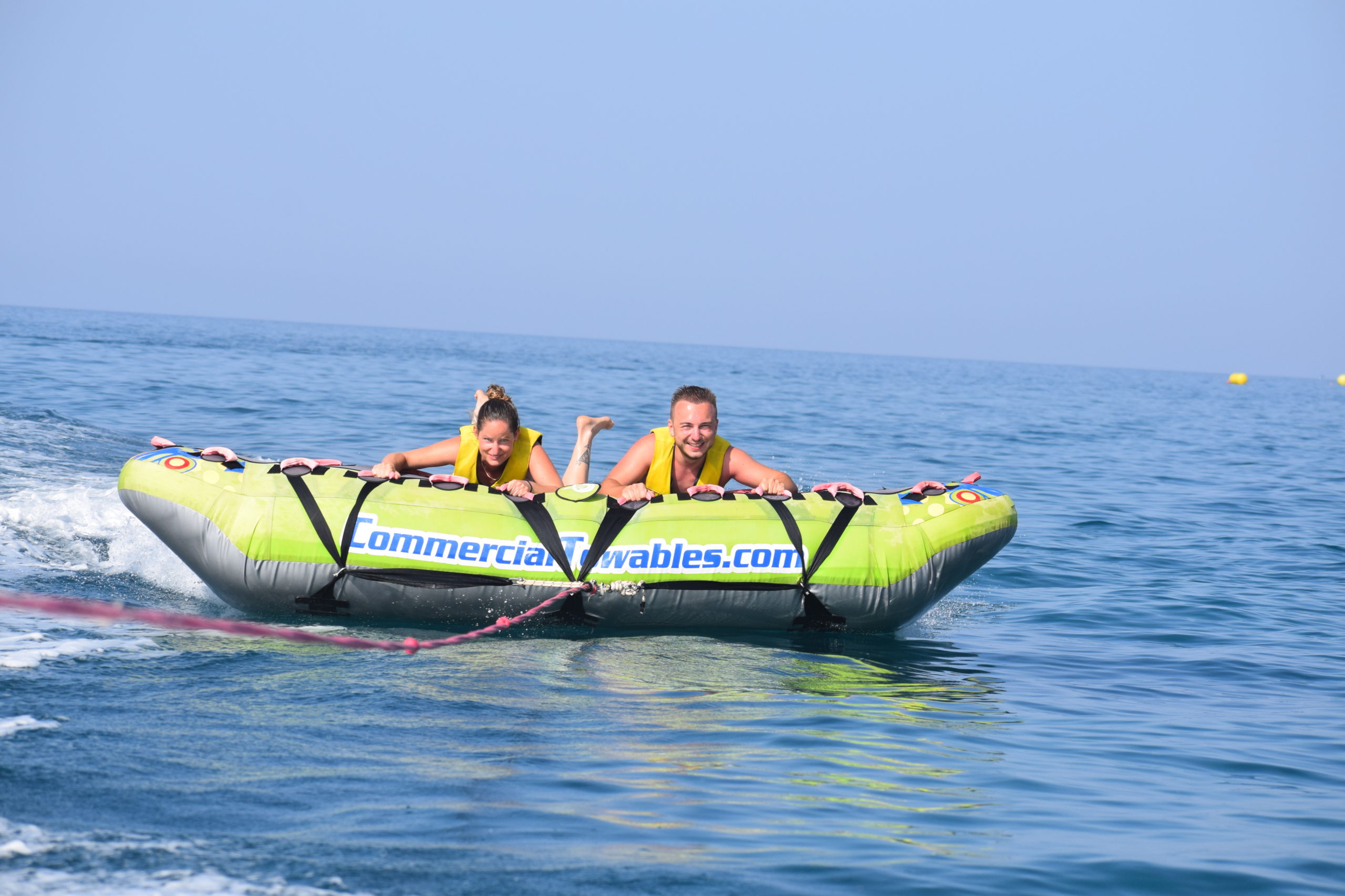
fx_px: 5716
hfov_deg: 13.4
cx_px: 672
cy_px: 448
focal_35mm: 153
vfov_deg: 9.0
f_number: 7.1
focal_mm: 102
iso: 400
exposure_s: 1/2000
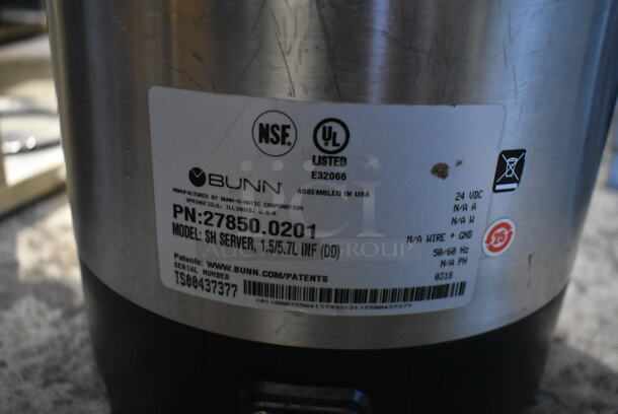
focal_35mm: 33
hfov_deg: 57.2
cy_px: 207
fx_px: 567
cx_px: 309
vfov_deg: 40.1
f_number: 3.8
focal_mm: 22
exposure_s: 1/40
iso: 7200
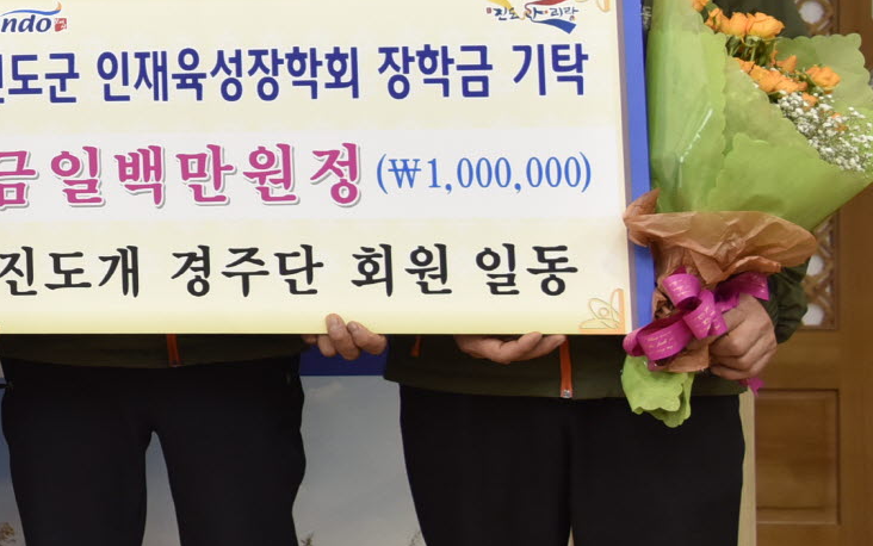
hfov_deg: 15.1
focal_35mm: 127
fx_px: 3023
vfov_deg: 10.2
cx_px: -463
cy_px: -32
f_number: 4.5
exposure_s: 1/125
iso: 800
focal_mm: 38
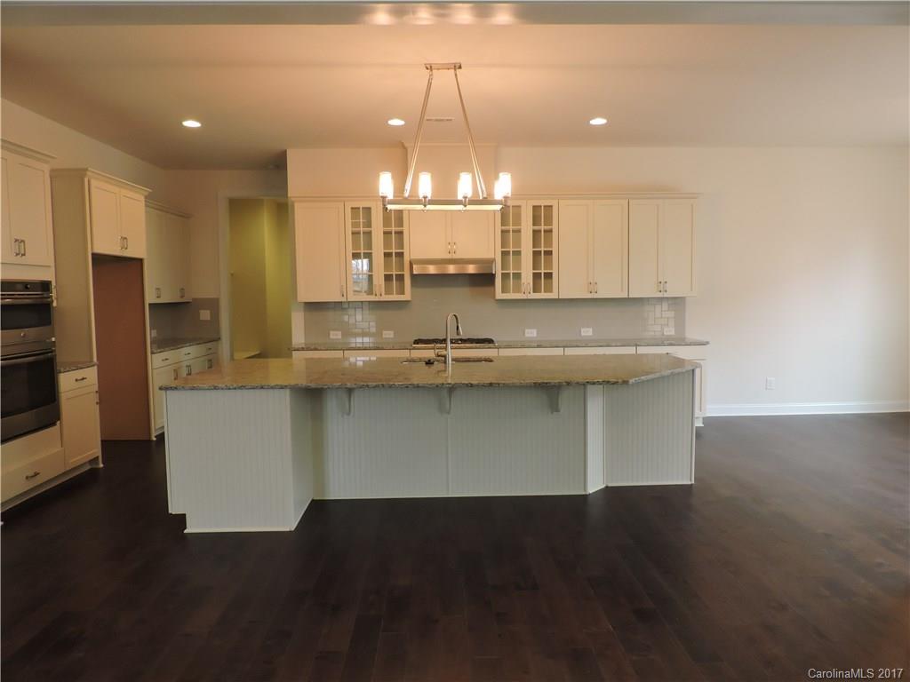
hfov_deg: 71.6
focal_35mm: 24
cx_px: 455
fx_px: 631
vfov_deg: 56.8
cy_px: 341
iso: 450
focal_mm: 4.3
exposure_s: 1/60
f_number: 3
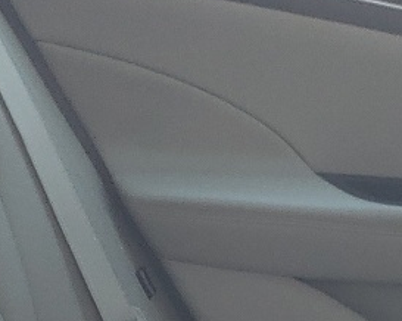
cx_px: 482
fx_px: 1771
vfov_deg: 9.3
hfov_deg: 12.6
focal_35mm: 149
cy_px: 745
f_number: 1.5
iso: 50
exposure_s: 1/128
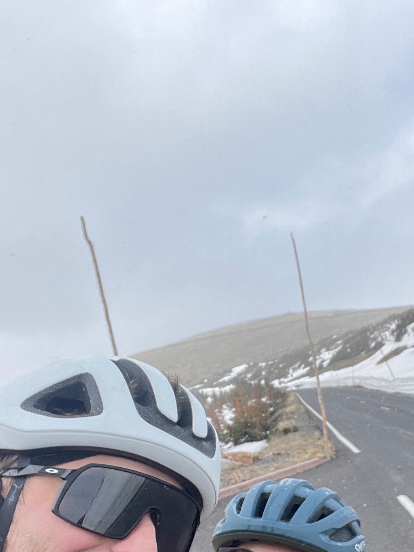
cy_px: 432
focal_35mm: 47
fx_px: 750
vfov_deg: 39.1
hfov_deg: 30.3
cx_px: 320
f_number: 2.2
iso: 25
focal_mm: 2.71
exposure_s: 1/187
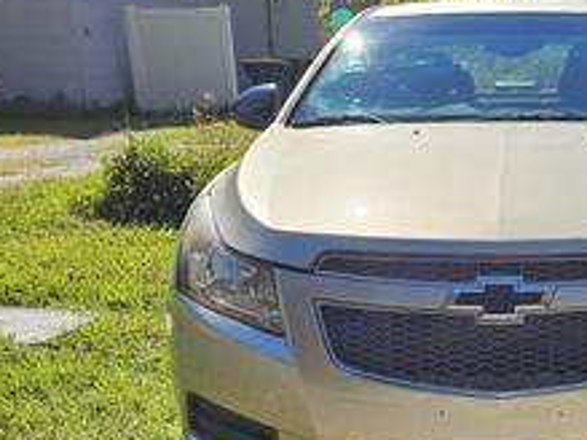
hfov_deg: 34.2
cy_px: 381
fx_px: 898
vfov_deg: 26.7
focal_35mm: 53
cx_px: 528
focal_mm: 6.3
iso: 10
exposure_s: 1/679
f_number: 1.7
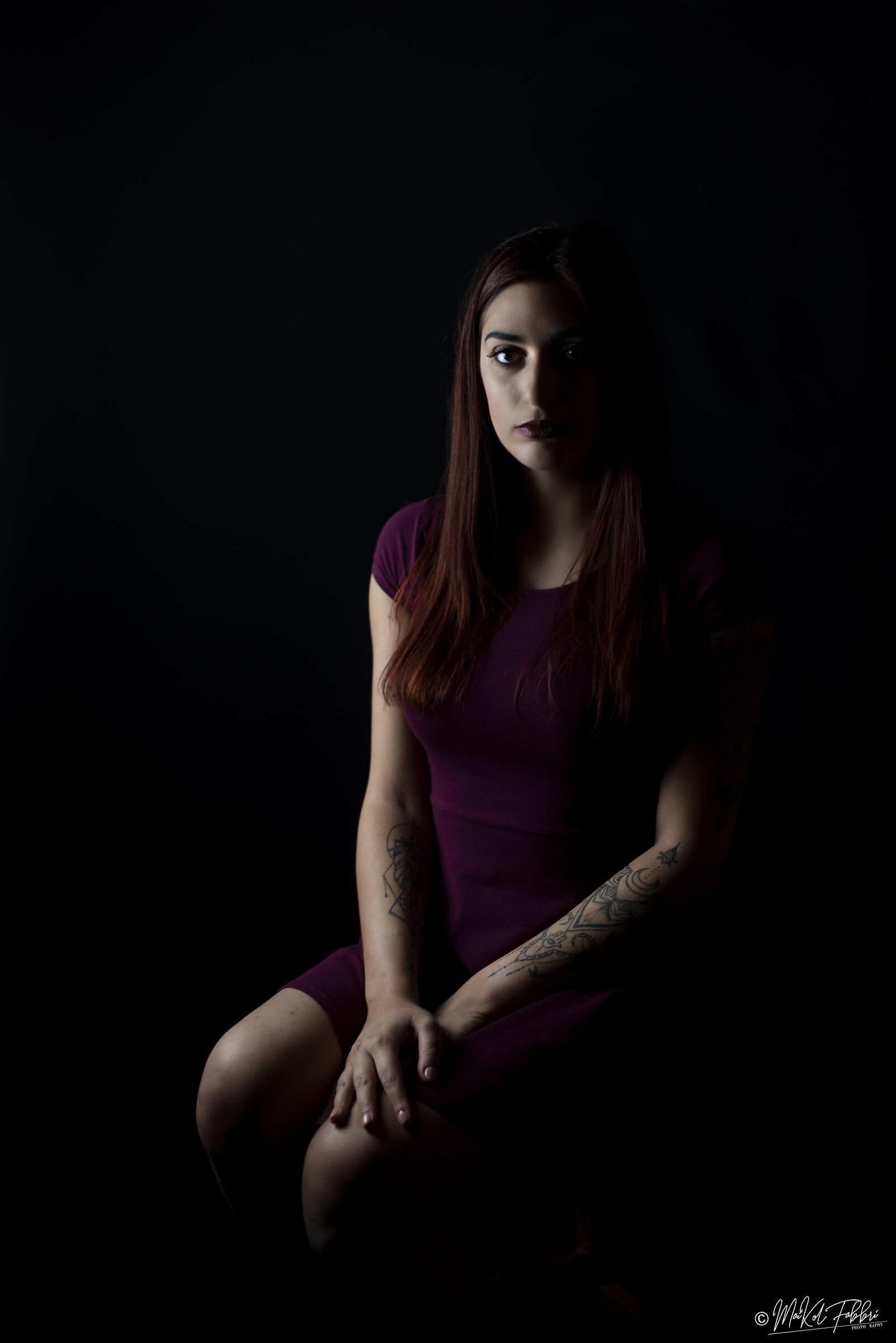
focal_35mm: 50
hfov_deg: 27.0
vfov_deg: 39.6
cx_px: 448
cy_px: 672
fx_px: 1865
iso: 200
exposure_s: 1/80
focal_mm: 50
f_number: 2.5
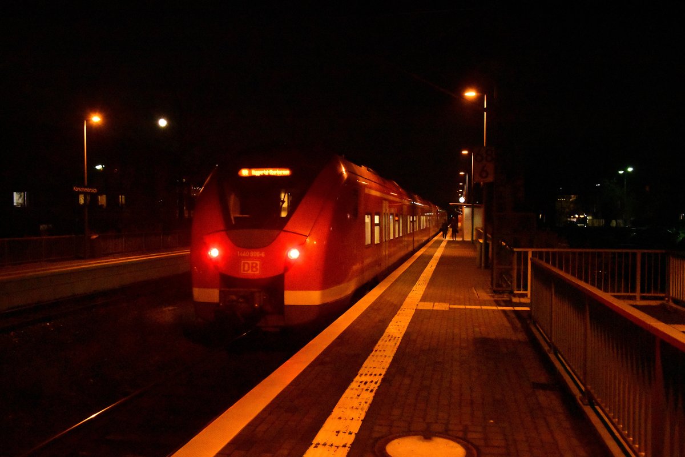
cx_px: 342
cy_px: 228
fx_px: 599
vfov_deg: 41.7
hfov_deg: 59.5
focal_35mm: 32
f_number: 5.6
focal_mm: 21
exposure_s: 1/100
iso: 16000
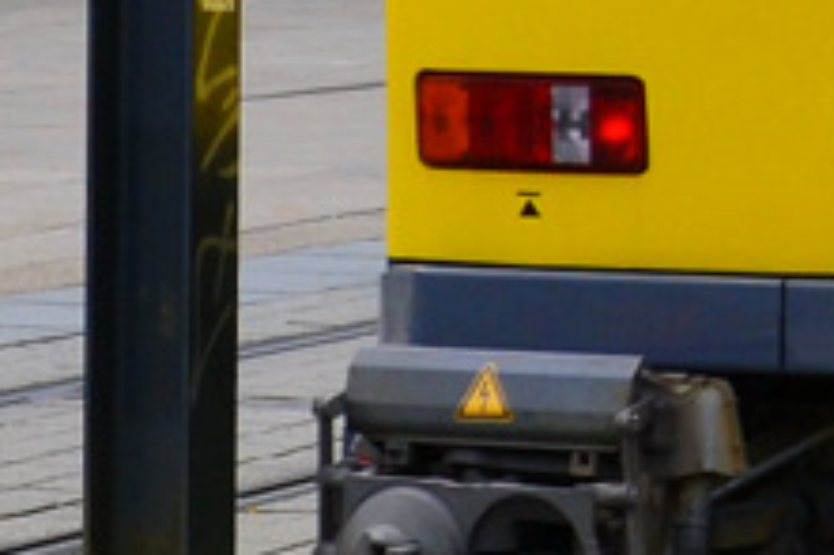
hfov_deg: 9.5
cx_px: 1193
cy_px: -289
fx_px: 4908
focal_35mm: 212
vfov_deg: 6.4
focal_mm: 26
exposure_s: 1/250
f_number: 10
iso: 400
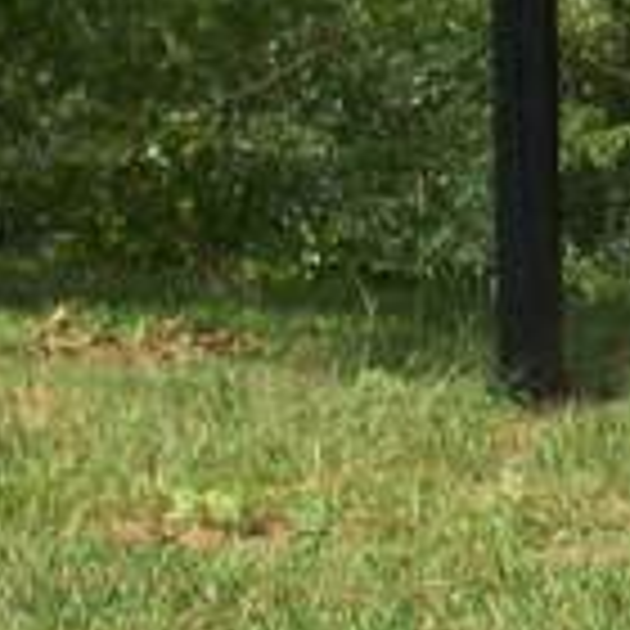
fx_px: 5601
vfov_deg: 6.4
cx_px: 1566
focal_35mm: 272
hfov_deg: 6.1
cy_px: 9
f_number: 3.4
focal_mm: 9
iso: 80
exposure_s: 1/698
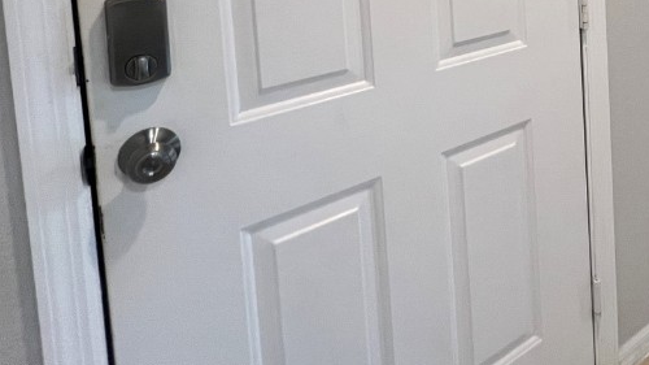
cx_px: 582
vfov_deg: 33.2
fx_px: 499
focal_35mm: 29
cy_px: -68
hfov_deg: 57.1
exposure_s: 1/120
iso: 200
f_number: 1.8
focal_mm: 1.57
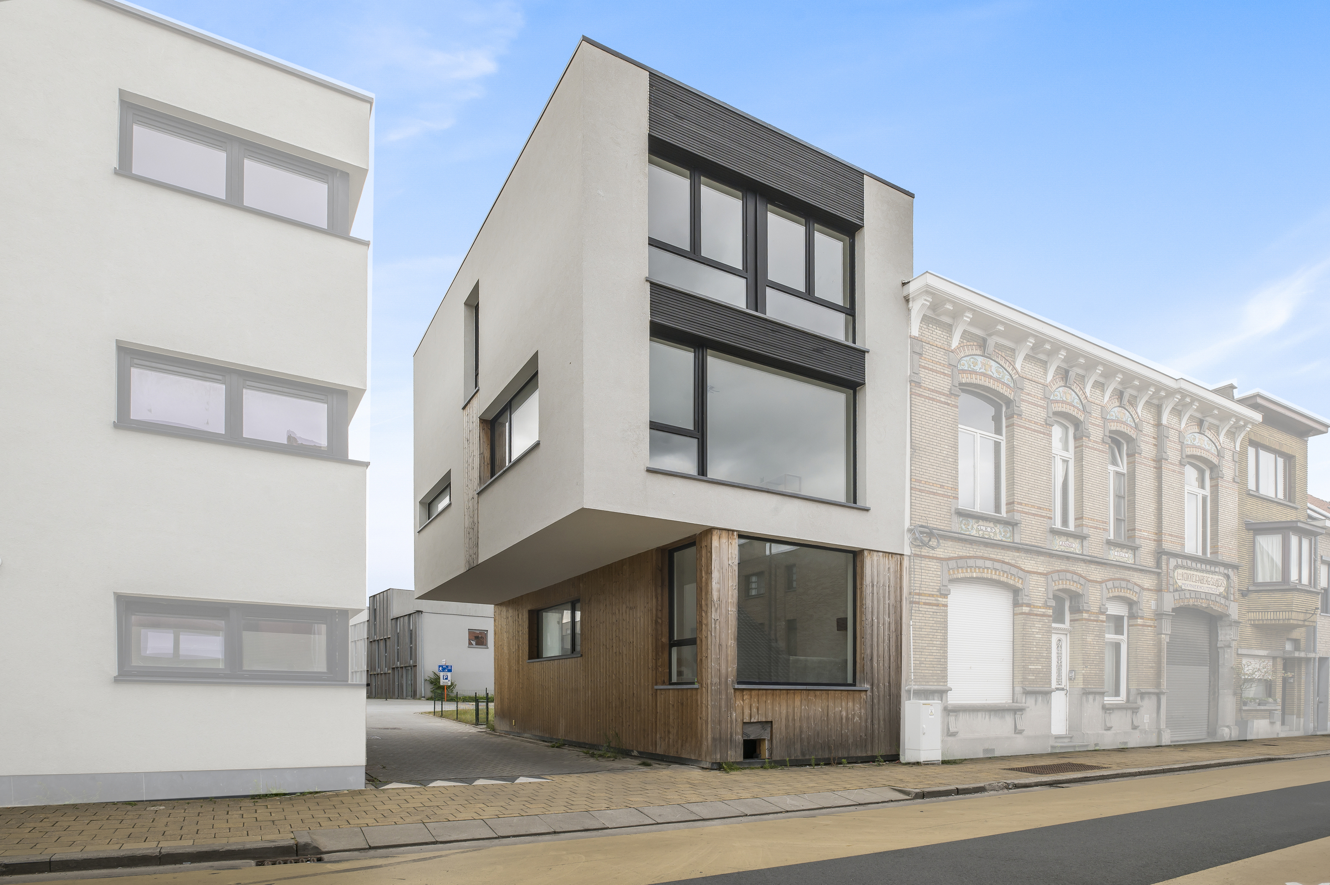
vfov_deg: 70.4
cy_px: 442
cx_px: 665
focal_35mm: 17
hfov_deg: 93.3
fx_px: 628
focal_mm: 17
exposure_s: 1/100
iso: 250
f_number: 10
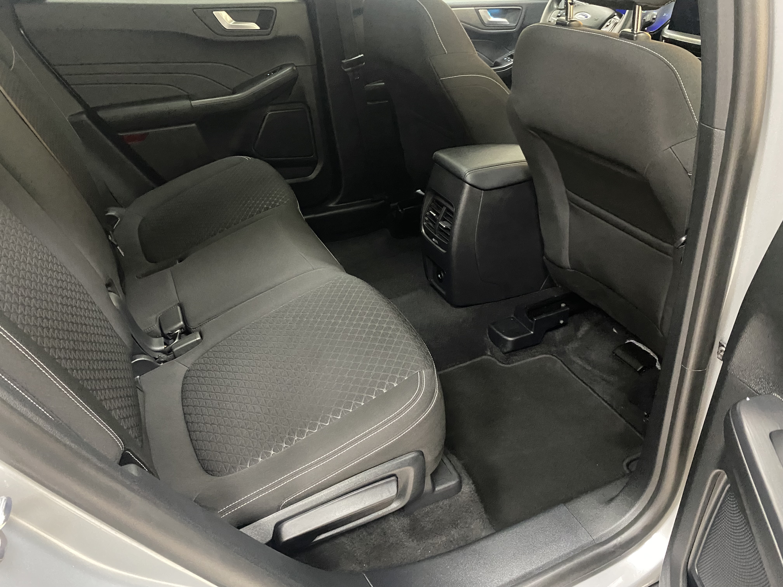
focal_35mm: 26
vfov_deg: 53.1
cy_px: 294
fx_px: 588
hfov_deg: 67.3
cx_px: 392
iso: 800
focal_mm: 4.25
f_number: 1.8
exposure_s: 1/30
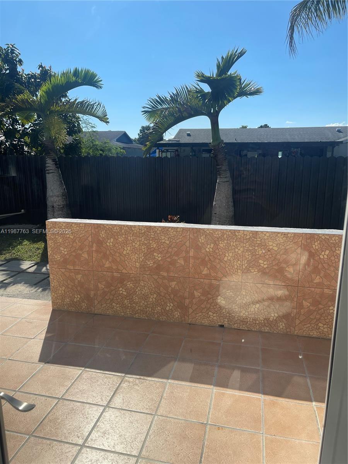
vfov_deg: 69.4
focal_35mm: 25
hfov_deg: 54.9
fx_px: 335
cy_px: 232
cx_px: 174
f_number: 1.6
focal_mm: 5.1
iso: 32
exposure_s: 1/4525
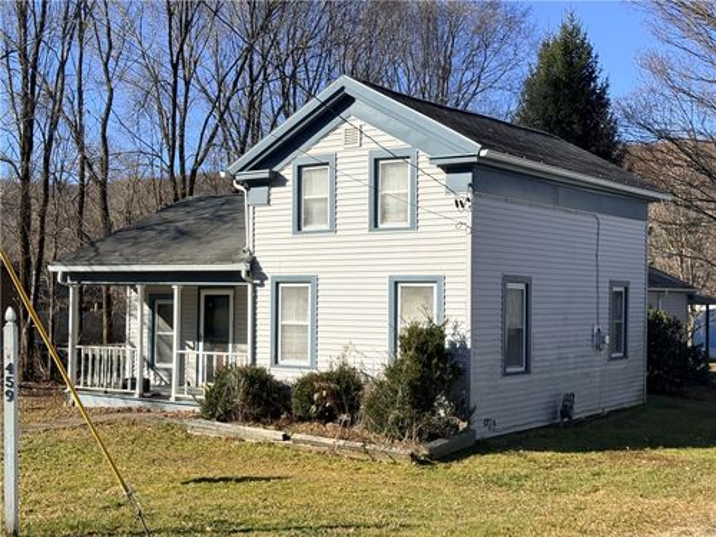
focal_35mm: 48
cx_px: 358
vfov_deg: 30.3
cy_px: 268
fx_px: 993
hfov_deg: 39.7
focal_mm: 6.76
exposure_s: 1/4878
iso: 64
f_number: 1.78
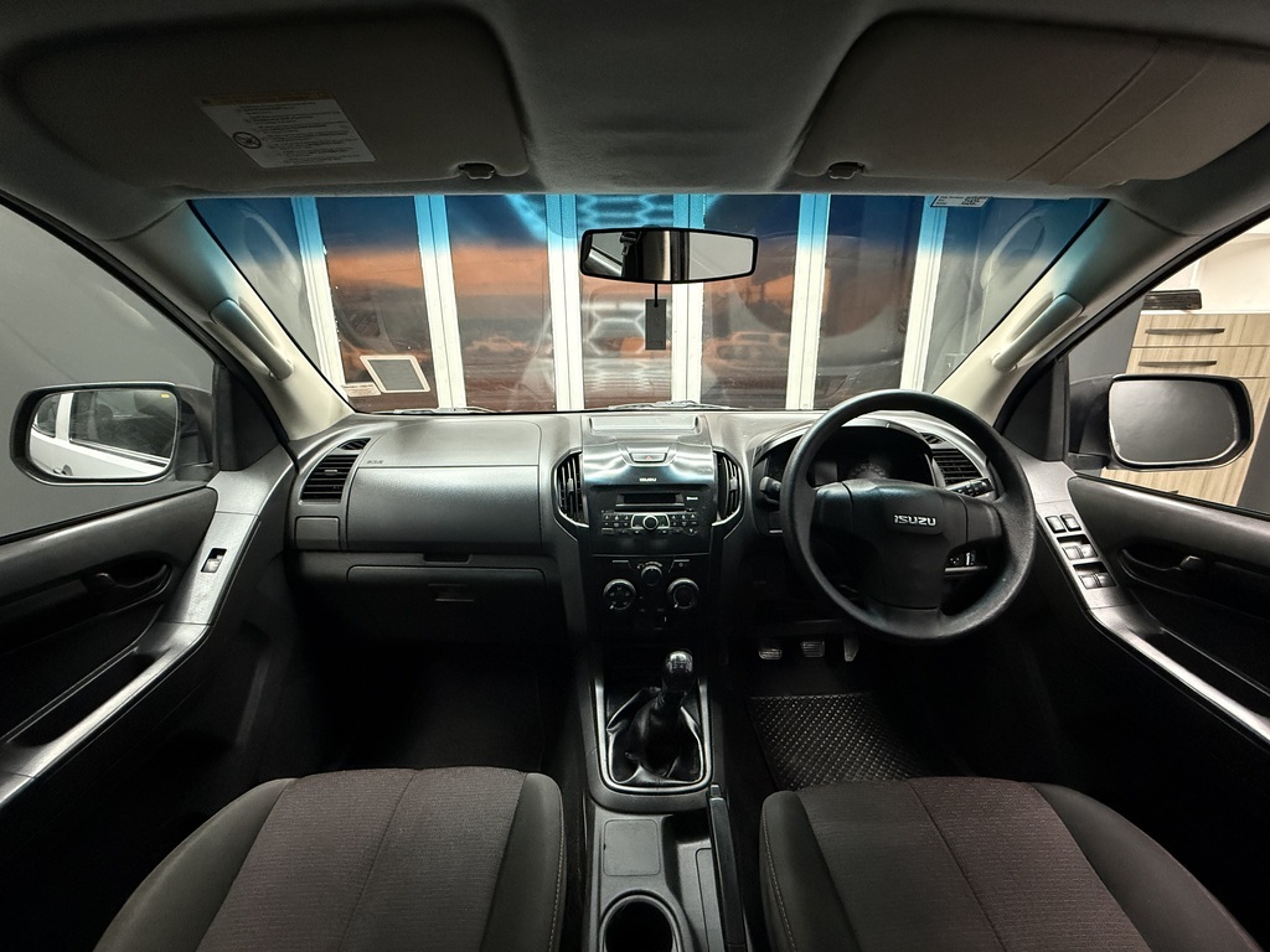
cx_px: 635
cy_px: 476
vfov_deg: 85.7
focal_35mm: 14
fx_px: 514
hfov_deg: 102.1
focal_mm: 2.22
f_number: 2.2
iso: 800
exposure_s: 1/60
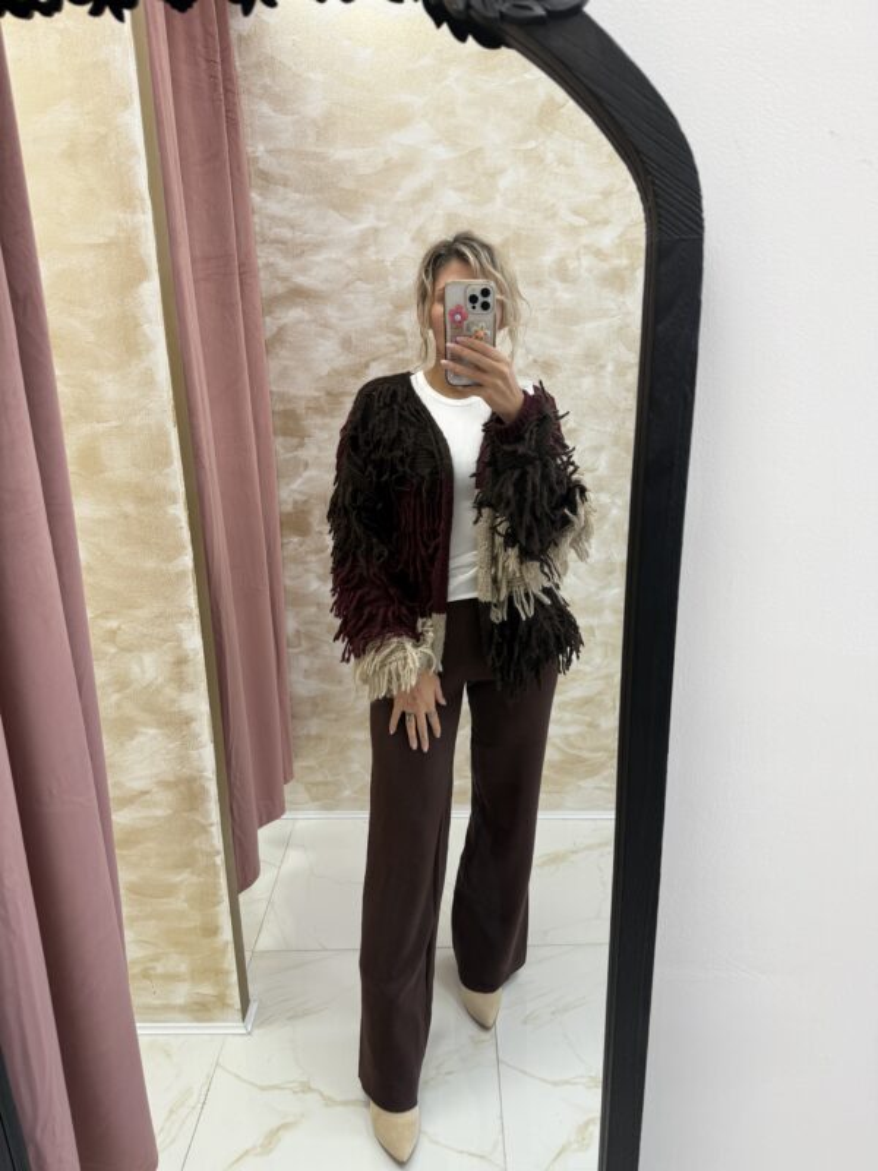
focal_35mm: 24
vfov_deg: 71.6
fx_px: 812
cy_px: 586
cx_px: 439
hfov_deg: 56.8
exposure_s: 1/100
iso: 64
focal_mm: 6.76
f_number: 1.78
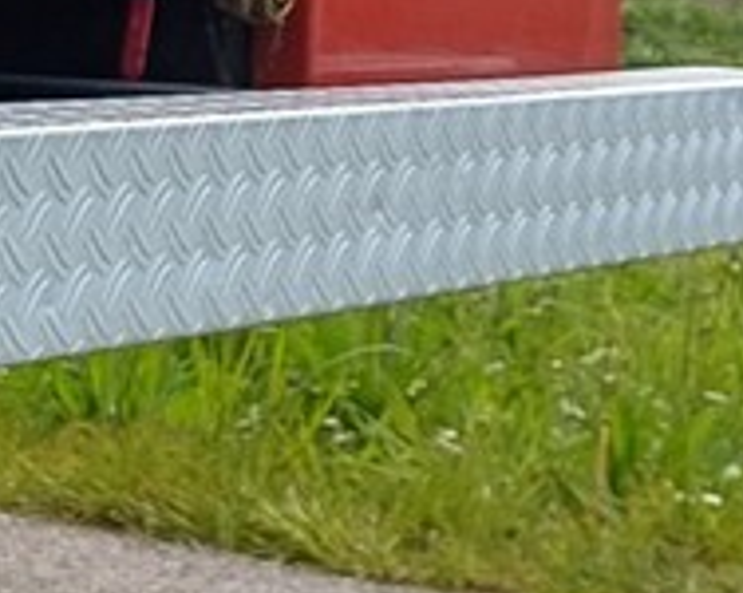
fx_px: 2922
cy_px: 12
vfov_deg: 11.5
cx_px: -680
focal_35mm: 133
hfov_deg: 12.9
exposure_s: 1/898
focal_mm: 4.65
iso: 50
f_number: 1.8
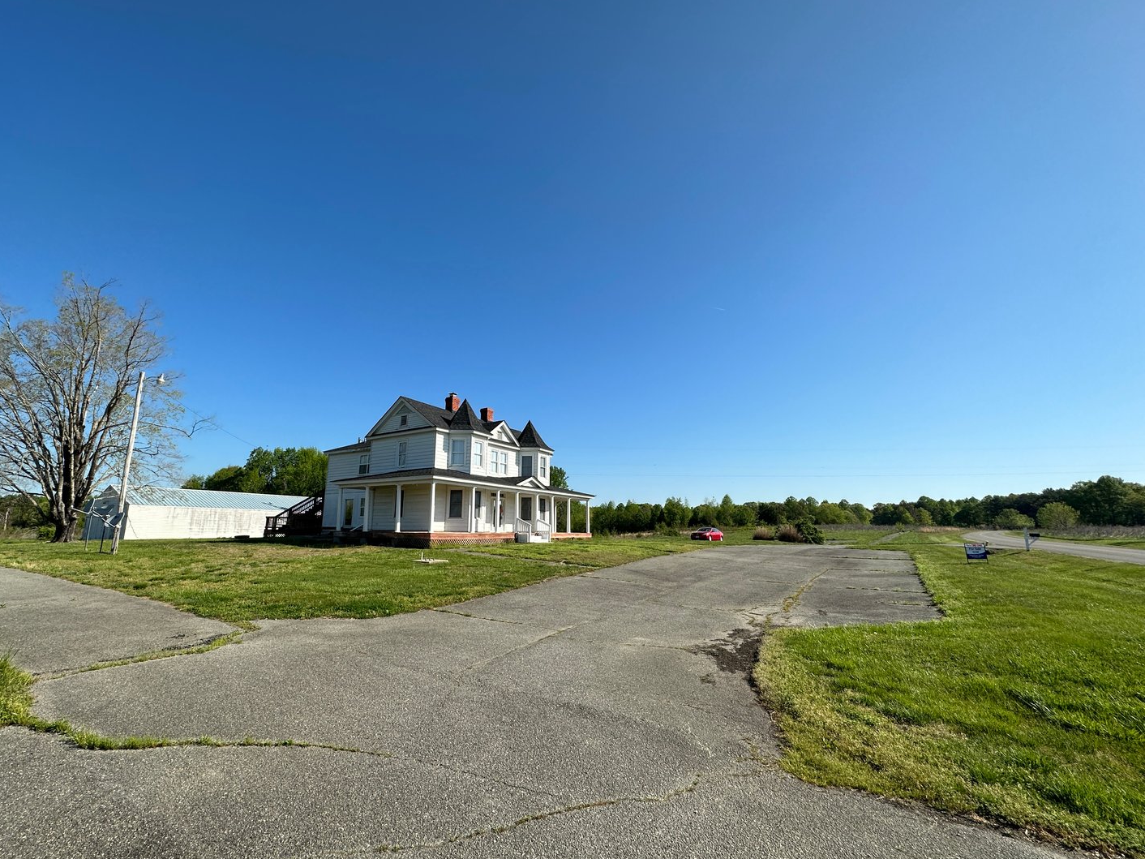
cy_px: 432
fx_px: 496
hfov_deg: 98.0
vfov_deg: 81.7
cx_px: 532
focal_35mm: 15
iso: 50
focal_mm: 2.22
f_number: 2.2
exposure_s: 1/2304
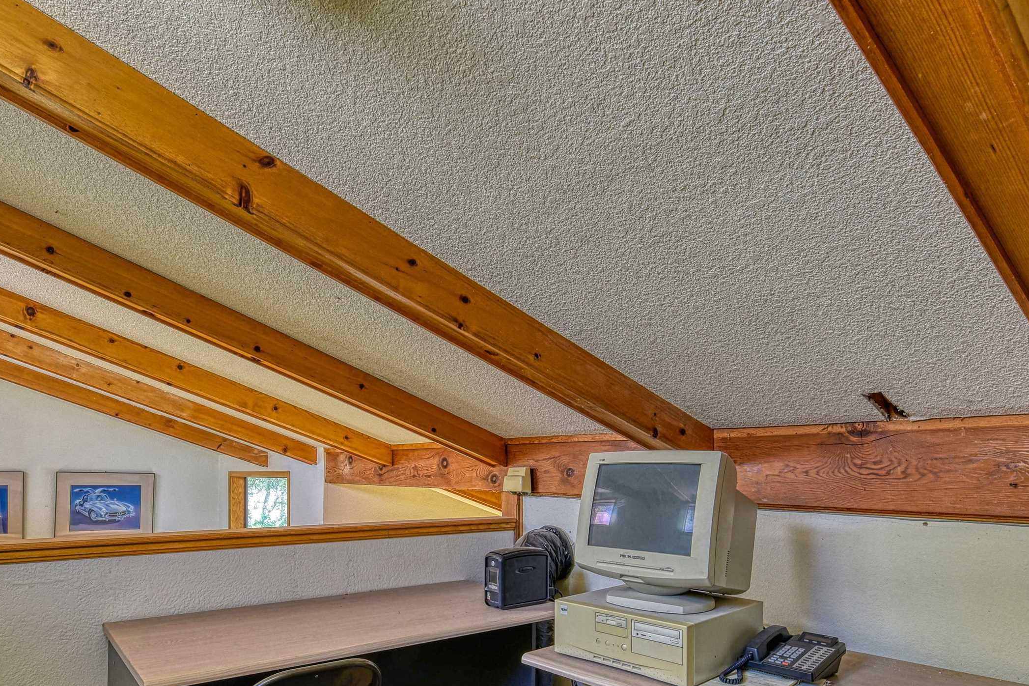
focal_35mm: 22
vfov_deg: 55.7
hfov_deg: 78.5
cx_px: 475
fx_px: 629
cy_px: 470
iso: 400
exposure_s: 1/4
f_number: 11
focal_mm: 15
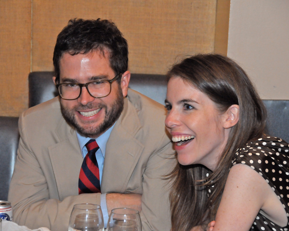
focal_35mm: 162
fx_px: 1382
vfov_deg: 9.6
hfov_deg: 11.9
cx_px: 143
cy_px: 115
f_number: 5.3
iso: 1600
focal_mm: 95
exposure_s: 1/60
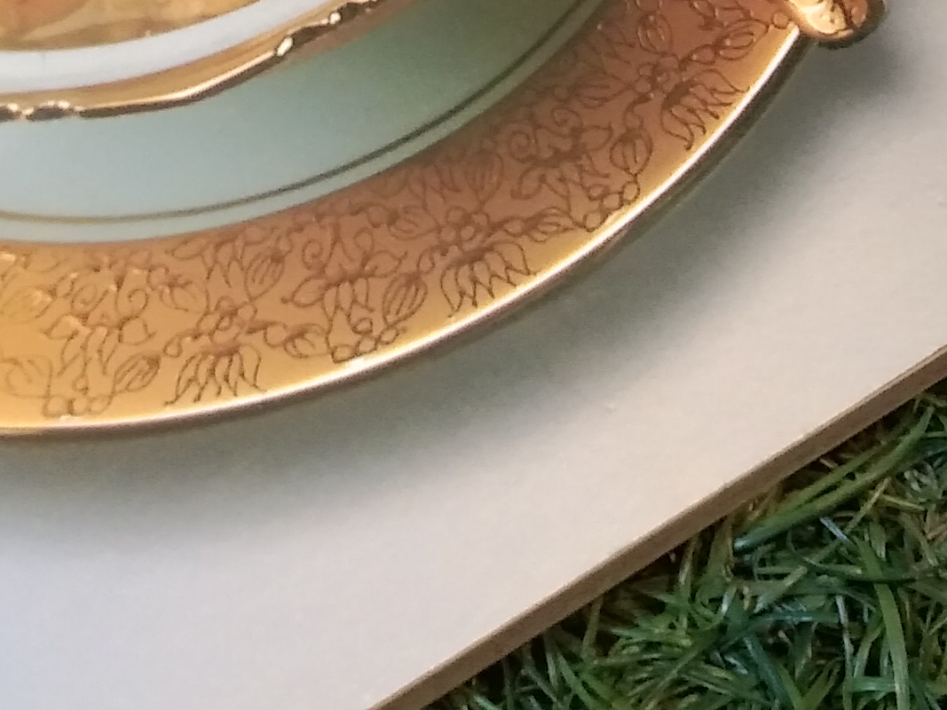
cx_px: 291
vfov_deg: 12.4
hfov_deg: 16.8
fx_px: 3200
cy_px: -72
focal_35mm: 117
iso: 629
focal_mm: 3.65
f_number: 2.2
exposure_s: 1/25
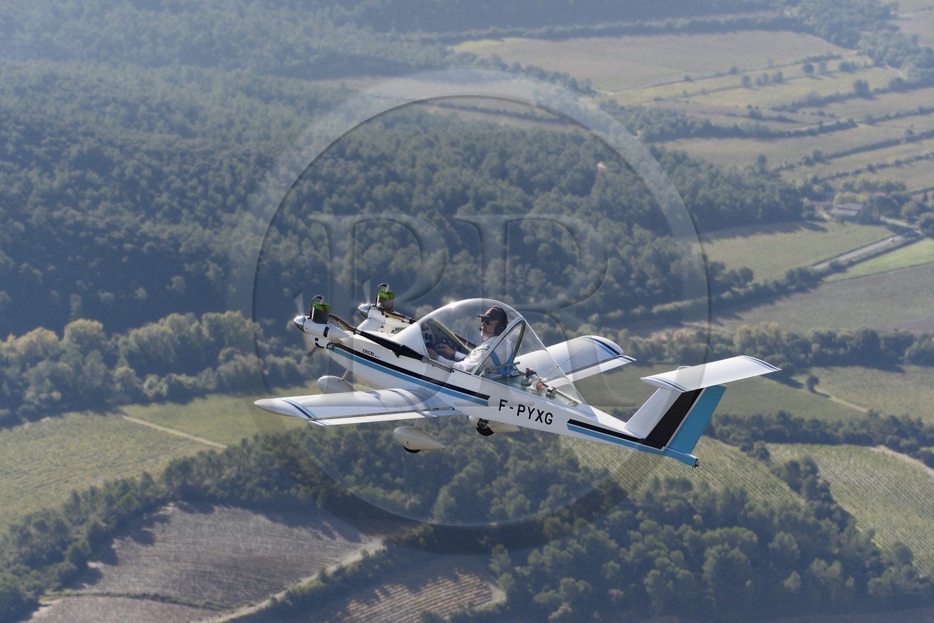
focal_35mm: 150
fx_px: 3891
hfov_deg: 13.7
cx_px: 467
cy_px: 312
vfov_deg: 9.1
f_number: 9
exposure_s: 1/1250
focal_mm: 150
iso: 800
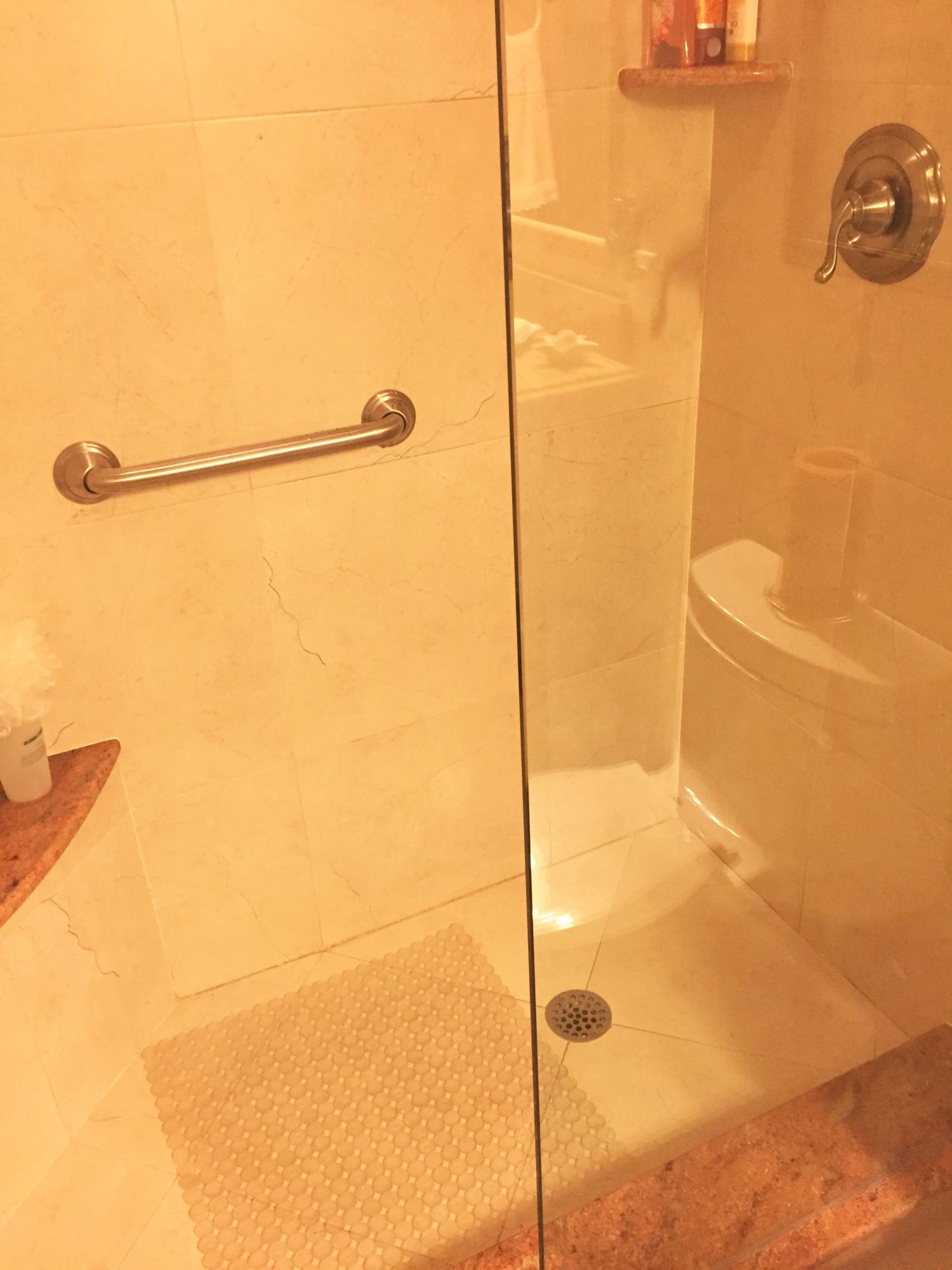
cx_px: 476
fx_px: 1063
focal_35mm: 29
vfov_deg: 61.7
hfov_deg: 48.2
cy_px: 635
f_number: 2.2
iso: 160
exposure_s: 1/30
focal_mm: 4.15
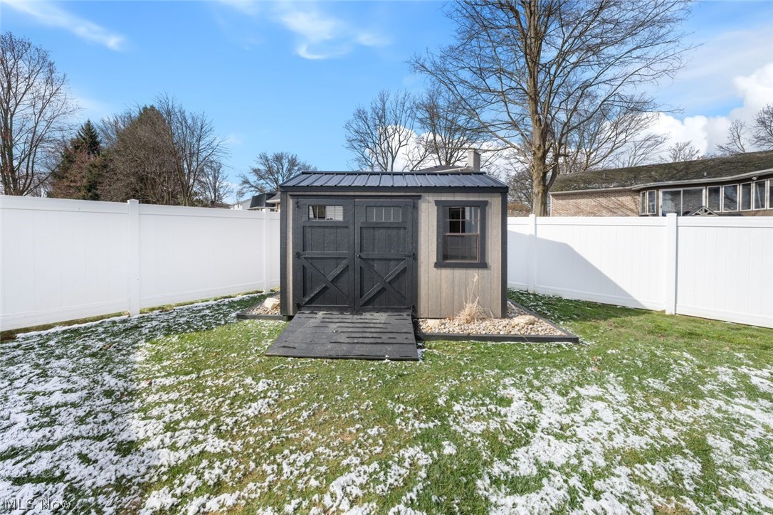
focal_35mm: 12
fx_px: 258
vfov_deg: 90.0
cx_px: 386
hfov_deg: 112.6
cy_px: 258
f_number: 8
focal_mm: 12
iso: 320
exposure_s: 1/200
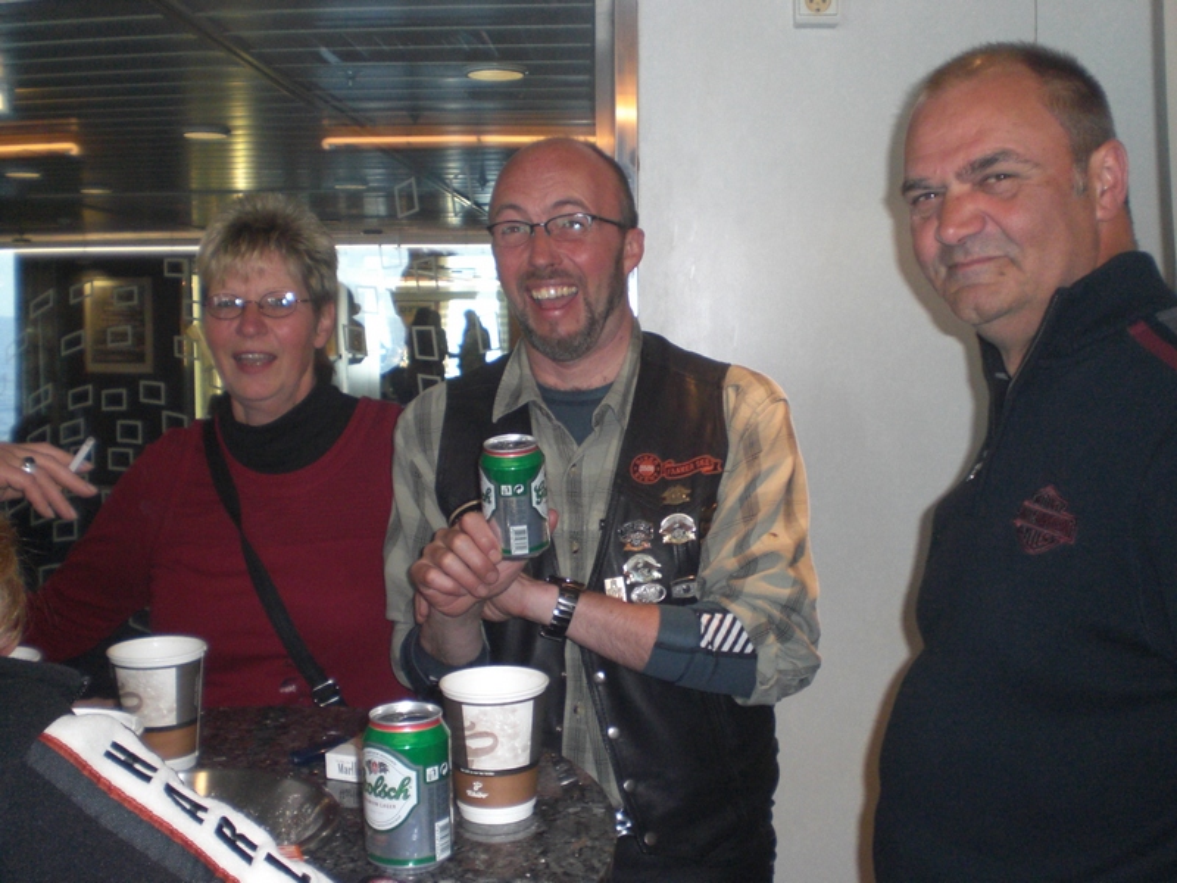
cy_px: 442
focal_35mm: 38
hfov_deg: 49.0
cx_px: 588
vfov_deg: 37.7
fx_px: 1292
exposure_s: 1/60
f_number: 3.1
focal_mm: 6.3
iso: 200
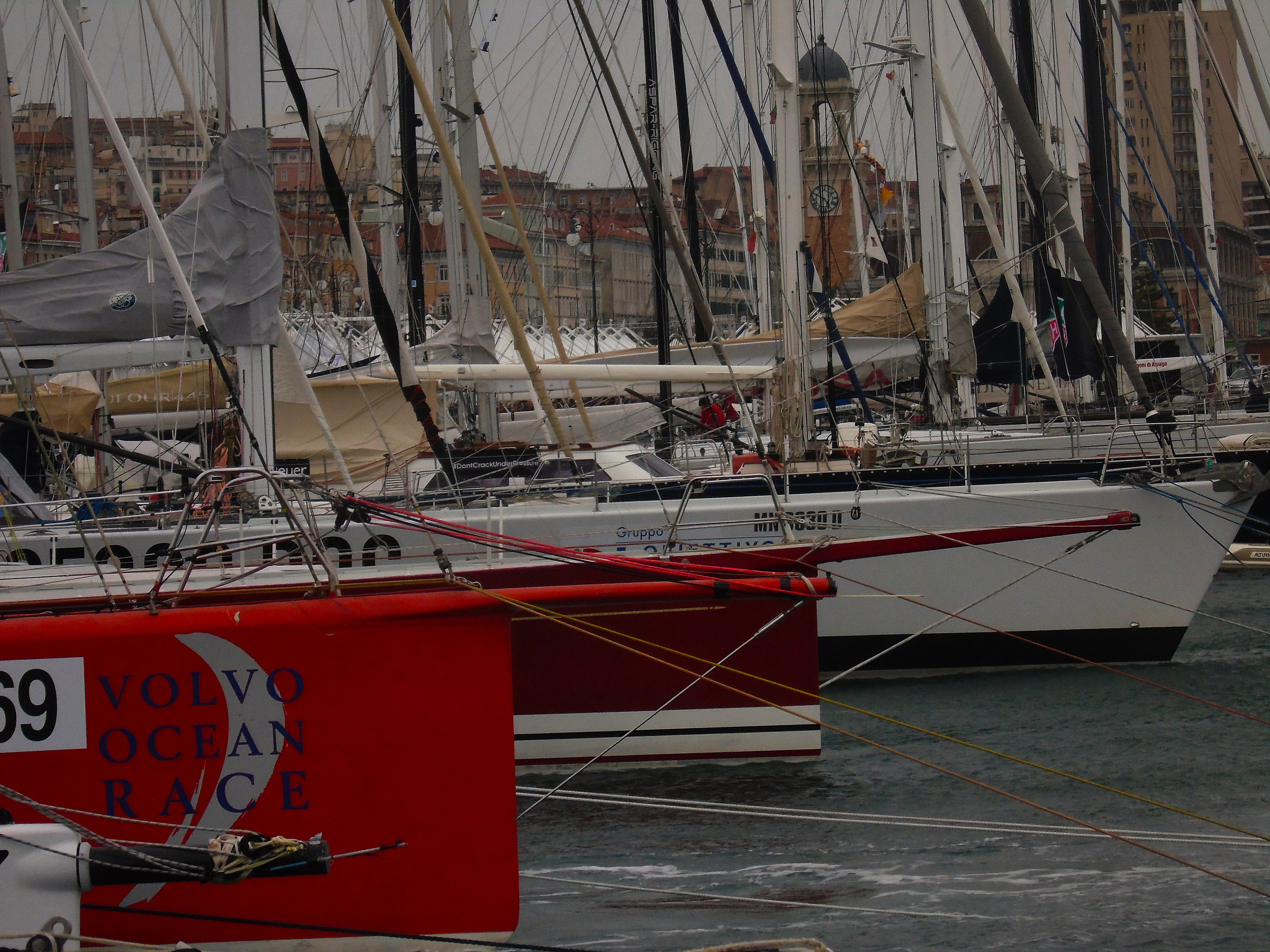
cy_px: 476
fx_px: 5943
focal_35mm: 162
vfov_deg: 9.2
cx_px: 635
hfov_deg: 12.2
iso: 400
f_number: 4.9
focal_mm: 29
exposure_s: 1/400
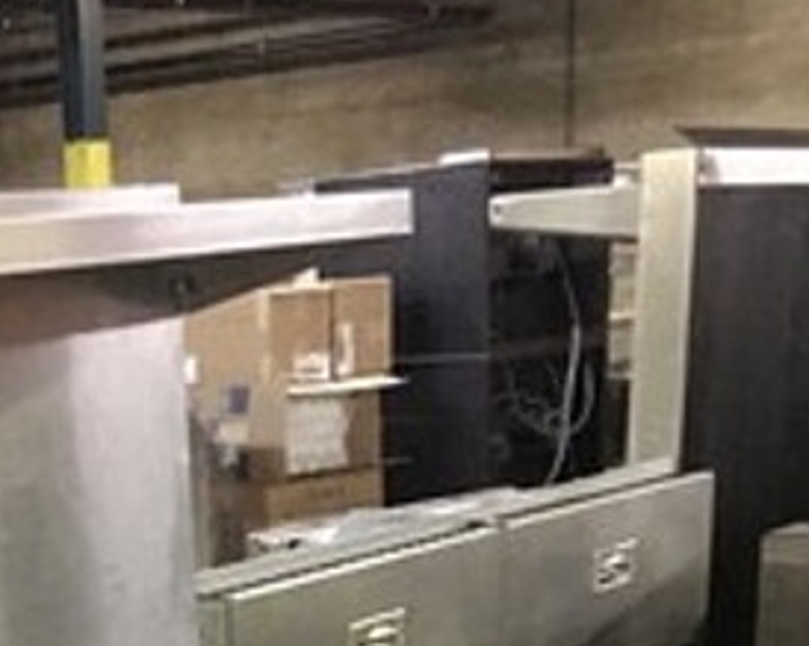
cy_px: 1158
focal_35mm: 84
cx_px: 124
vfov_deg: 15.7
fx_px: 2011
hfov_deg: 22.3
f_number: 2.2
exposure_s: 1/4
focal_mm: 4.15
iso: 100
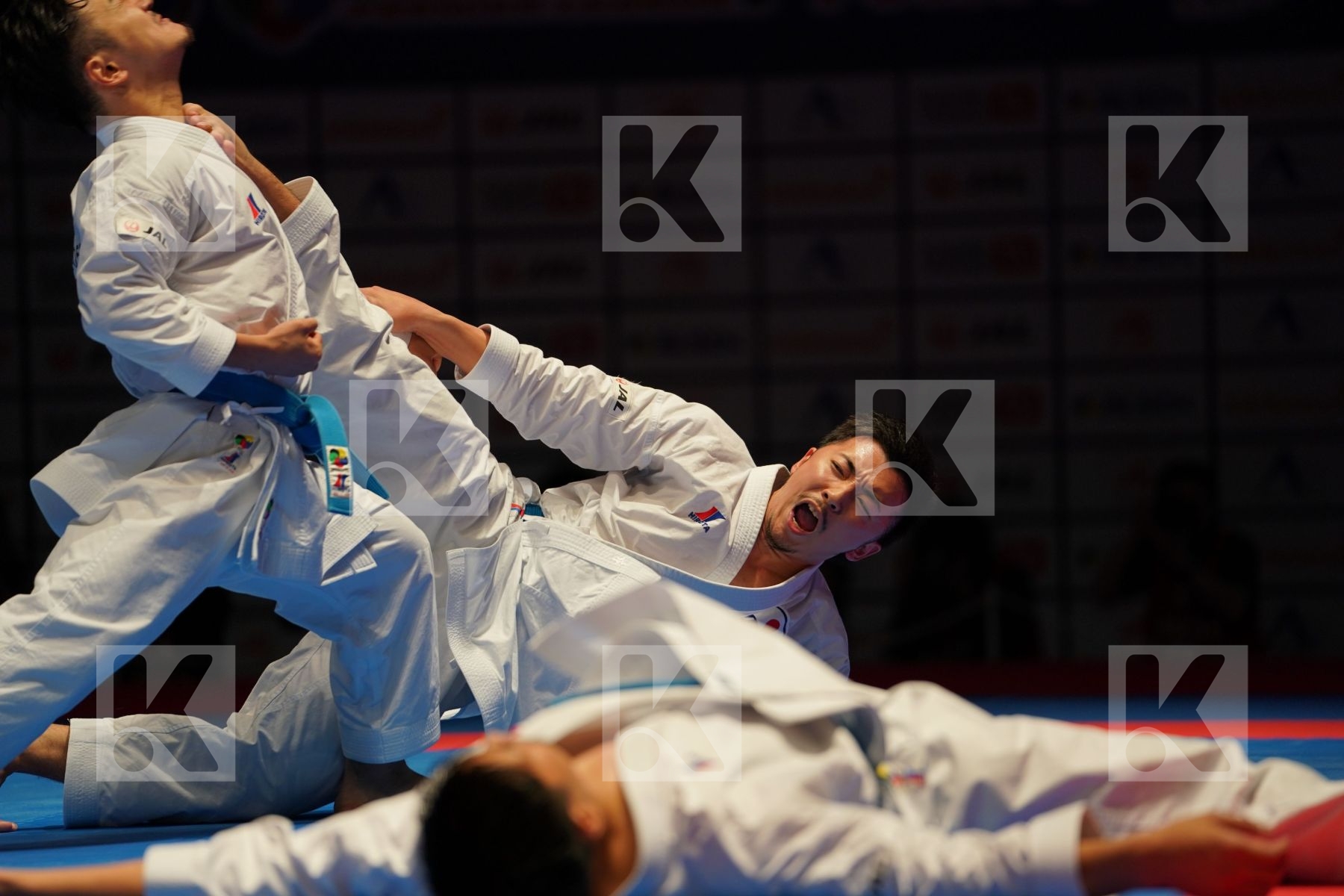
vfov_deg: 6.9
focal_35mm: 200
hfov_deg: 10.3
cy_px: 448
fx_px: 7466
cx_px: 672
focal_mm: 200
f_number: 2.8
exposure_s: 1/500
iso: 400
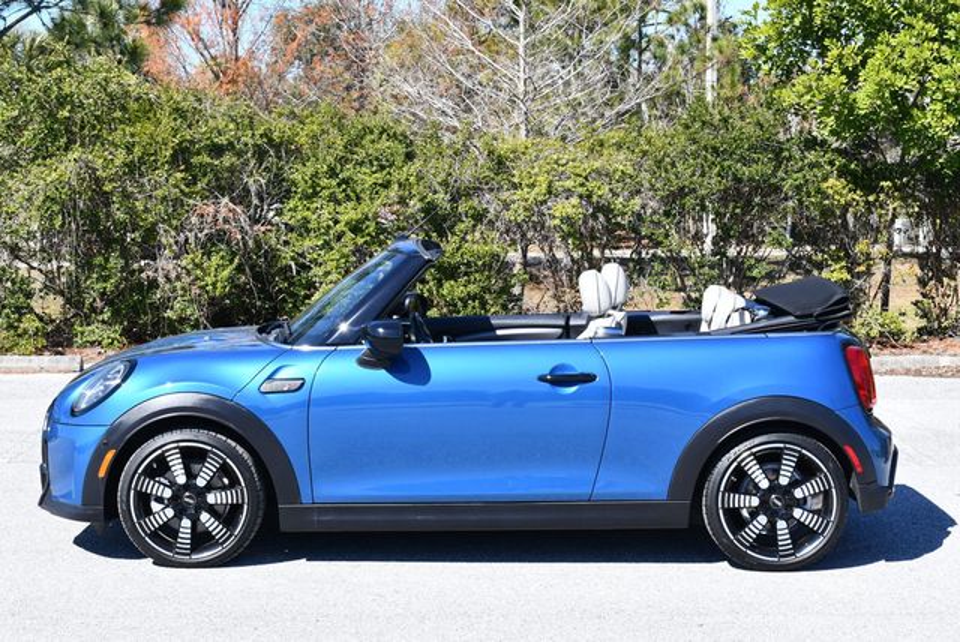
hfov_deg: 29.6
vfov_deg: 20.1
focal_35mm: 68
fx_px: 1815
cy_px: 321
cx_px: 480
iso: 200
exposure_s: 1/250
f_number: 8
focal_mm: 34
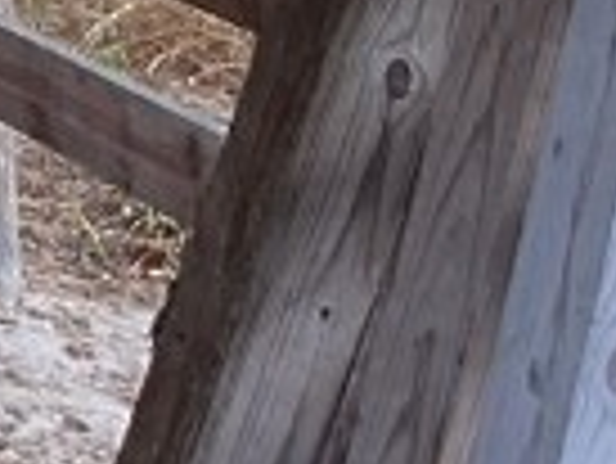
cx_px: -1511
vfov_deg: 6.1
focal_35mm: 217
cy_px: -1185
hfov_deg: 7.5
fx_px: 3865
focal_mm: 3
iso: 20
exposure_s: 1/120
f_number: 1.8
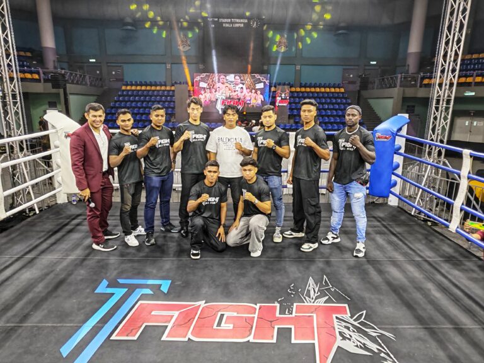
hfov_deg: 73.9
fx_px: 322
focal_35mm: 23
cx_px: 242
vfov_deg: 58.9
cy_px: 182
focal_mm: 1.82
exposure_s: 1/60
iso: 125
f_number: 2
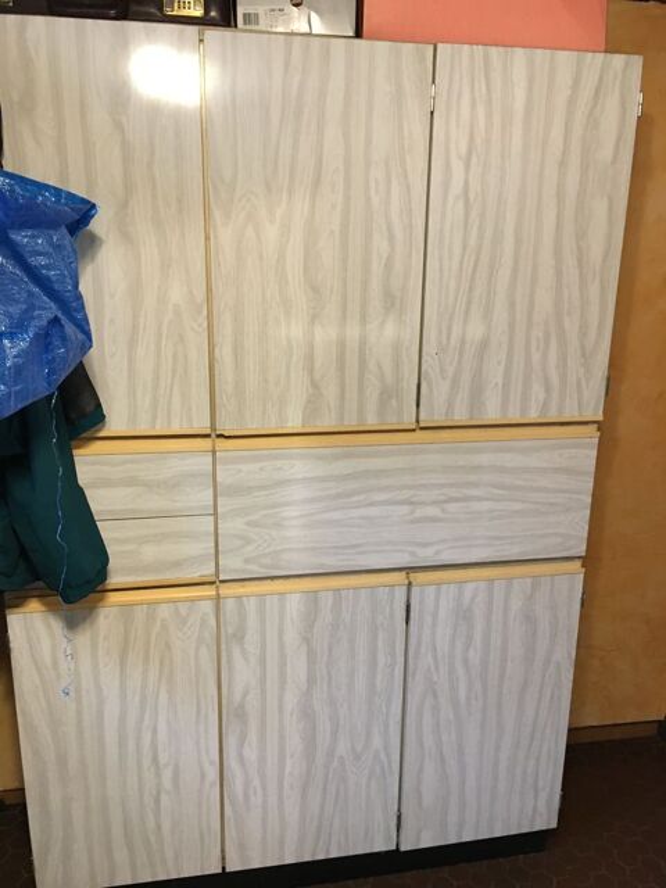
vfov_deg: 61.7
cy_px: 444
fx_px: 744
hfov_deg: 48.2
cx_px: 333
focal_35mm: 29
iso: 200
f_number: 2.2
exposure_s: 1/20
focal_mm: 4.15
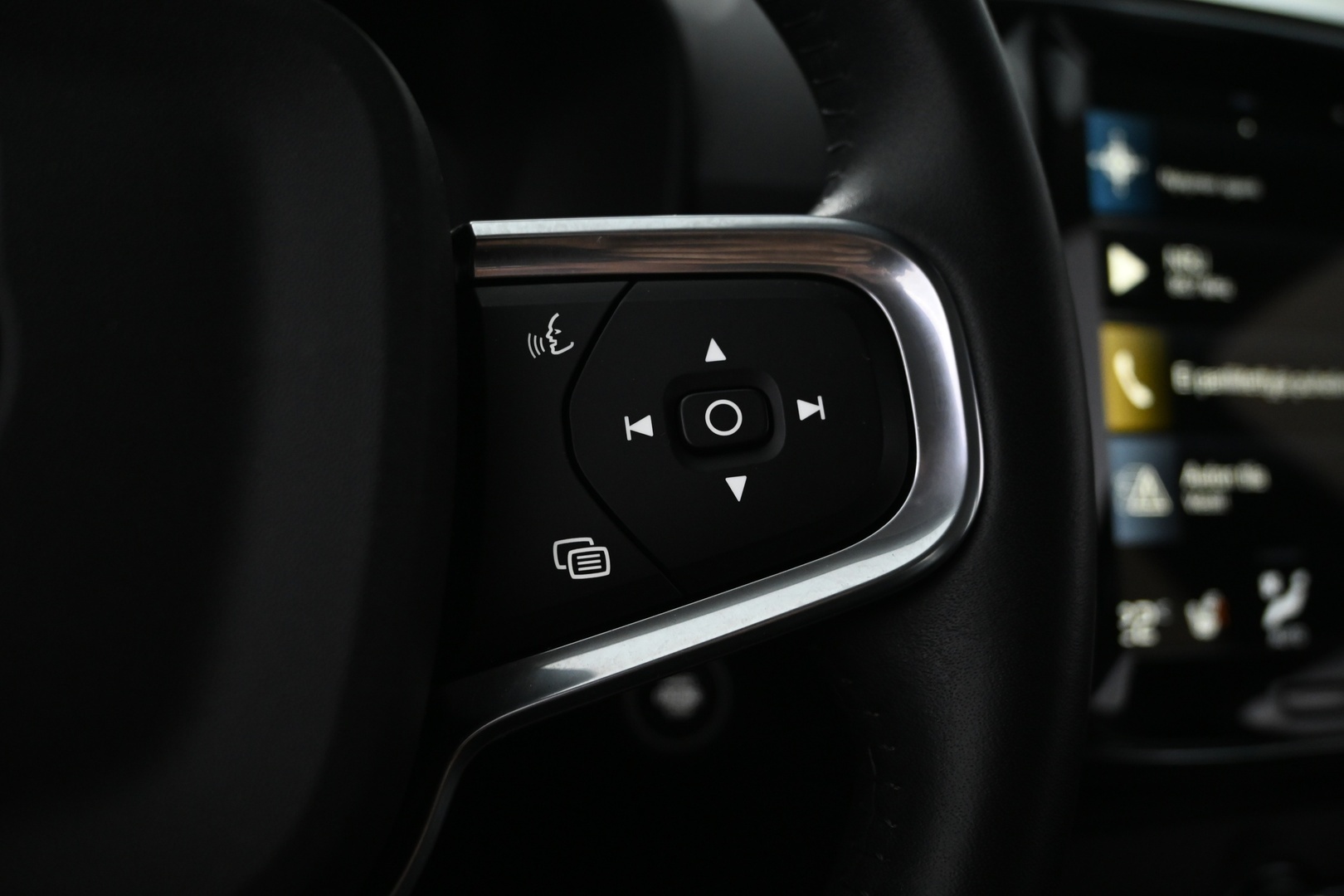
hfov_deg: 60.7
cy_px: 448
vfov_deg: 42.6
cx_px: 672
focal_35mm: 31
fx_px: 1148
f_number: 3.8
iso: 1600
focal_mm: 20.5
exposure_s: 1/25
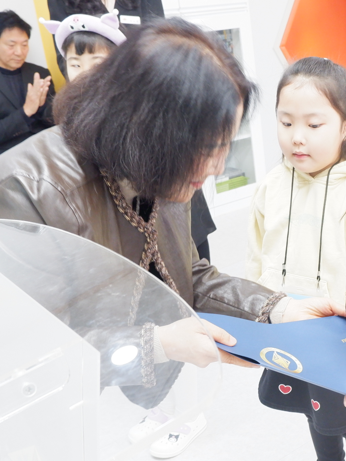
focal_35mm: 49
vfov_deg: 38.8
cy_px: 268
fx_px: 653
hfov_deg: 28.4
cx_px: 318
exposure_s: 1/70
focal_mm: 15.2
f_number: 4
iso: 2000
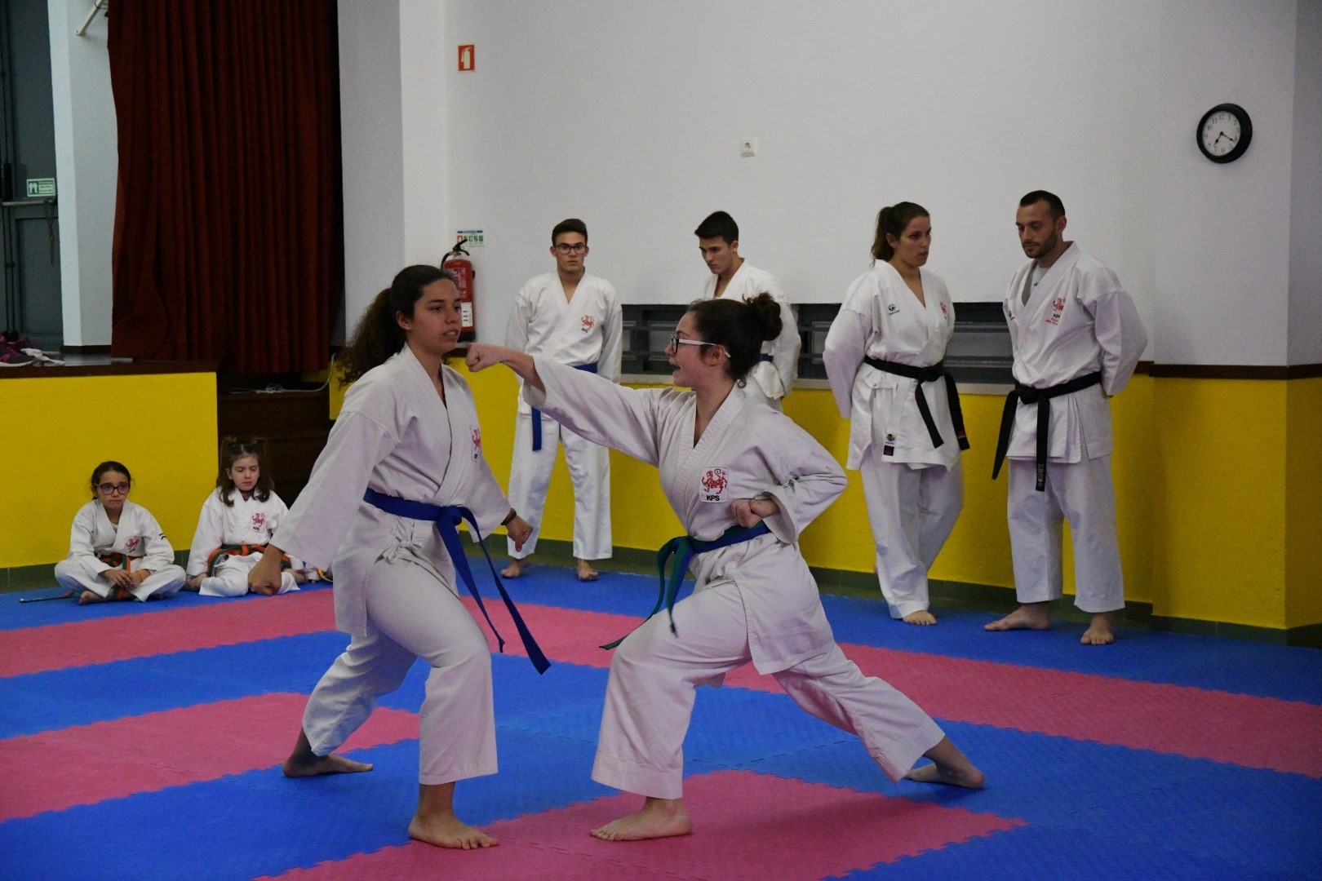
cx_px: 661
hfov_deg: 30.5
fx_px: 2423
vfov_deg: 20.6
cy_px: 440
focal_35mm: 66
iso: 3200
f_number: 3.5
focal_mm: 44
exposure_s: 1/250
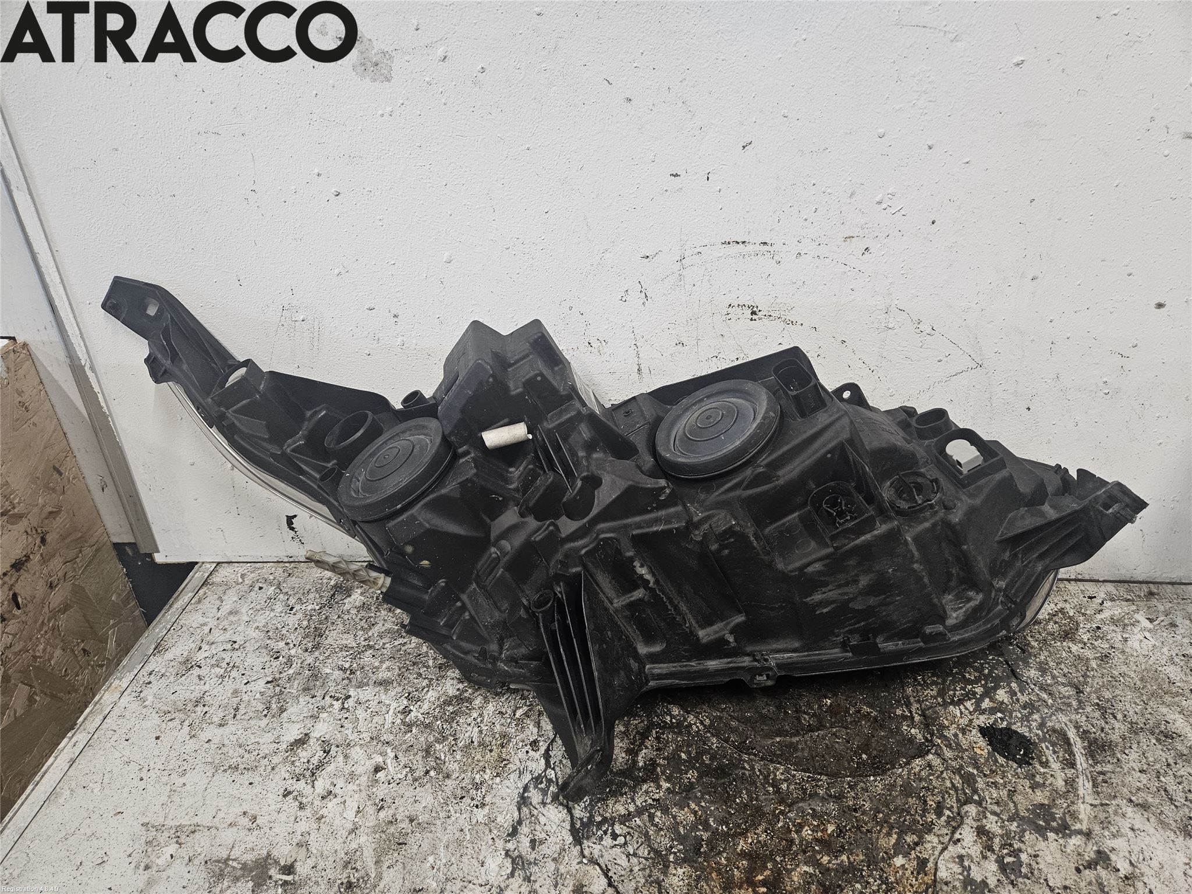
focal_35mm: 23
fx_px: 792
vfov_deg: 58.9
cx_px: 596
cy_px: 447
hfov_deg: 73.9
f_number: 1.8
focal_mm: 5.4
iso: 250
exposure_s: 1/100
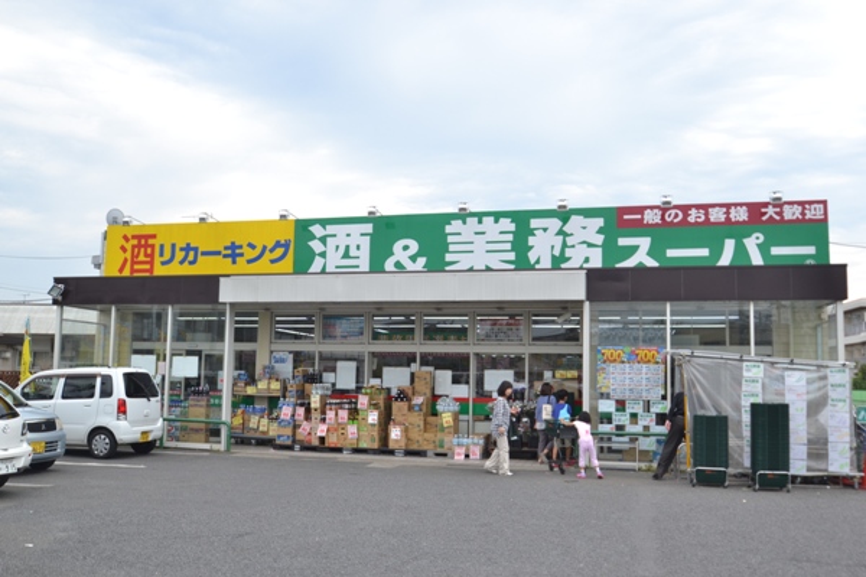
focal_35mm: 32
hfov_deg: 59.5
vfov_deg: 41.7
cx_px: 433
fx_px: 758
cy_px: 288
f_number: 7.1
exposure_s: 1/200
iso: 200
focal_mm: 21
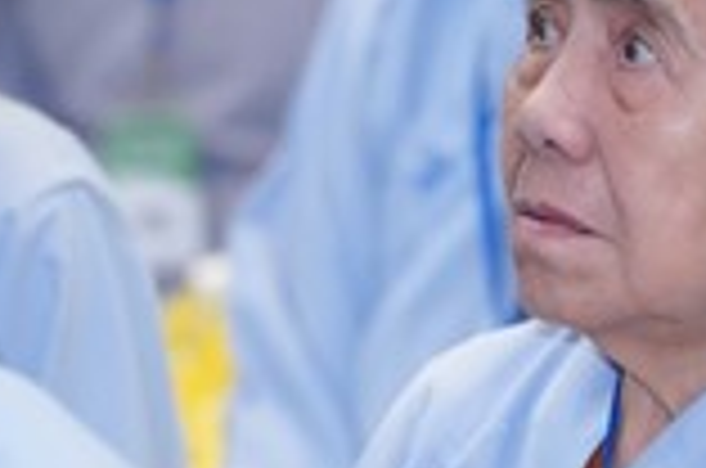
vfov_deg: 2.2
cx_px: 382
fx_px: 12193
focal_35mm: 623
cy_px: 461
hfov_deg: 3.3
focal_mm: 150
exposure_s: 1/200
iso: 2500
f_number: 2.8
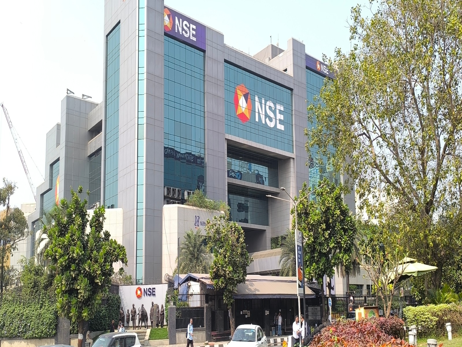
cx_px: 231
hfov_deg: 60.0
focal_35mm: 30
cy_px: 174
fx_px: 400
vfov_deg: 46.8
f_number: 1.65
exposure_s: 1/331
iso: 50
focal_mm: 6.14
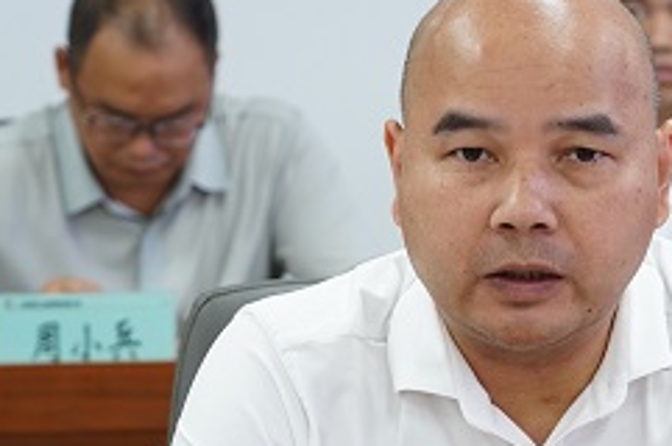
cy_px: 418
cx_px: 541
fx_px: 3523
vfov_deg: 7.2
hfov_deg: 10.9
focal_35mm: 189
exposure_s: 1/50
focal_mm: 65
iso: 640
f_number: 4
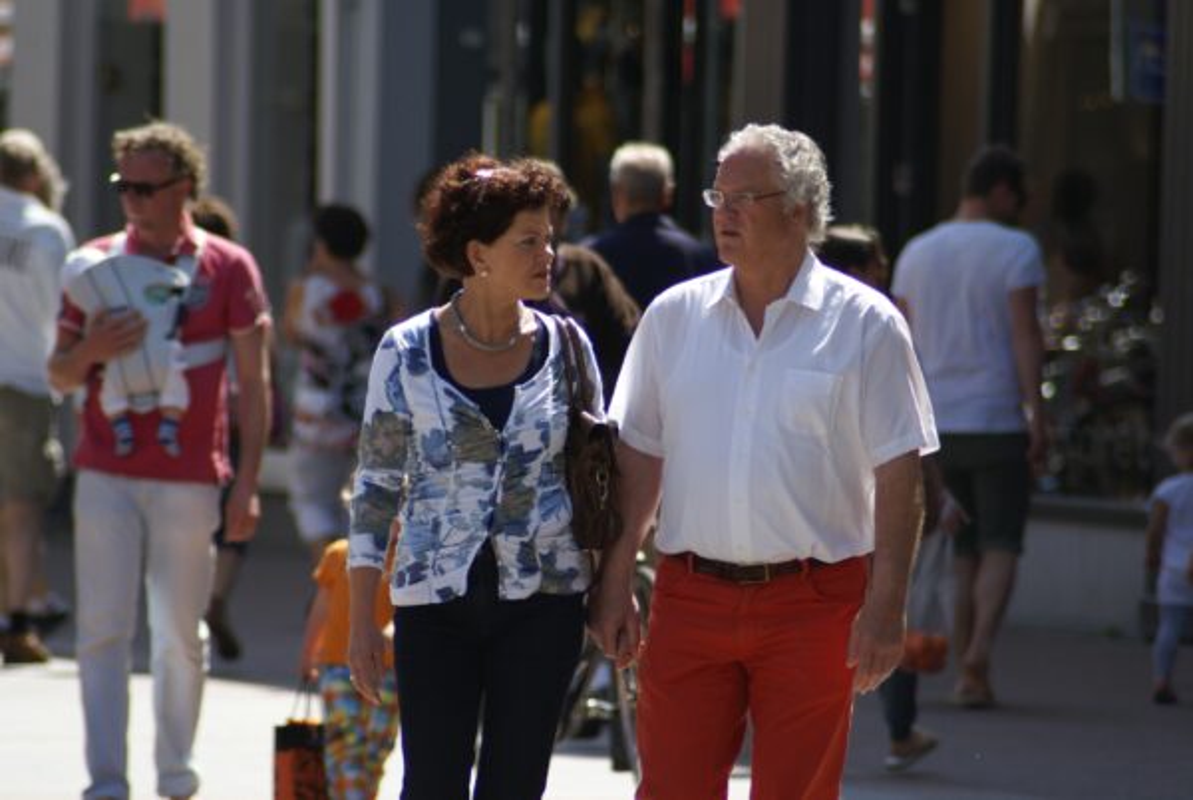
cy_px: 400
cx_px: 596
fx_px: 14934
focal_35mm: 450
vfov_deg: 3.1
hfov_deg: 4.6
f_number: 5.6
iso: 160
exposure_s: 1/500
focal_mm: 300
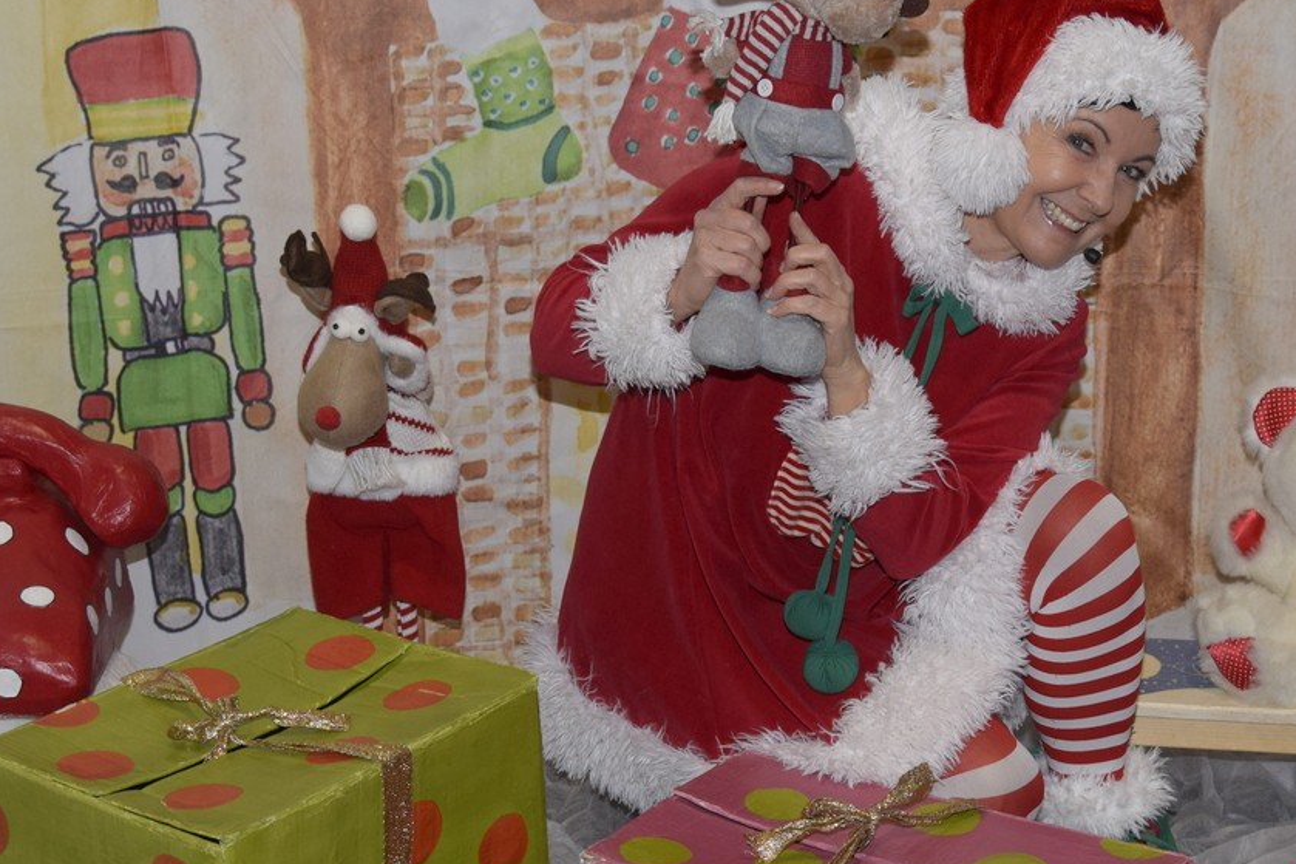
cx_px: 839
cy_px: 443
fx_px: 2986
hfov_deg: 24.4
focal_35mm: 83
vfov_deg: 16.5
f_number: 5.6
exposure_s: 1/60
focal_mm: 29
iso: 400
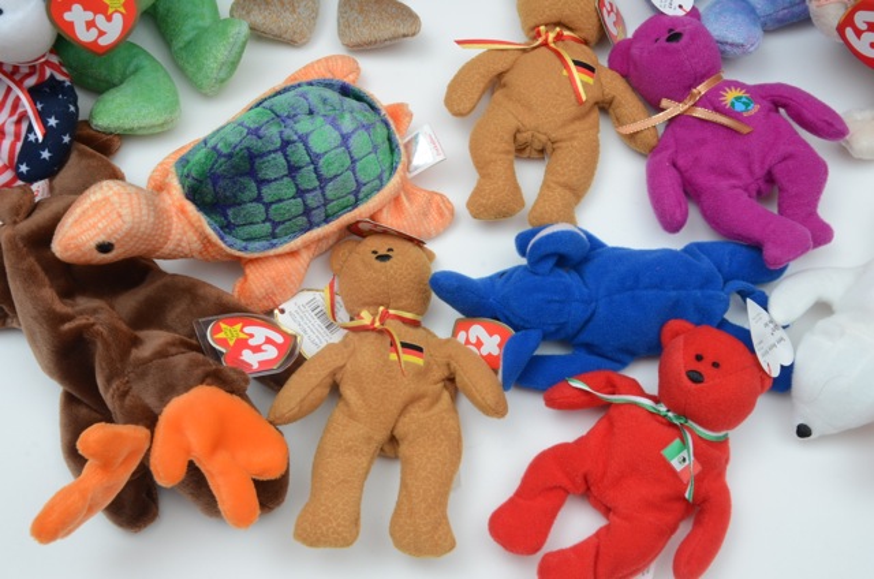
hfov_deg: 37.9
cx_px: 437
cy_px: 290
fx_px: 1272
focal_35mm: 52
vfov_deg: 25.6
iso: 320
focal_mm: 35
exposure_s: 1/60
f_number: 13
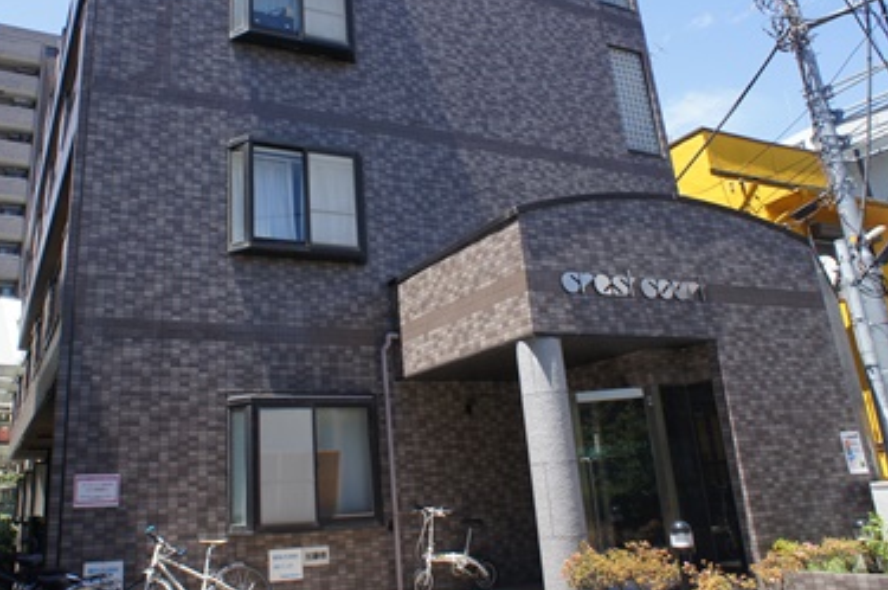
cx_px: 348
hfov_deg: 47.1
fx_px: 1010
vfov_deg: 32.3
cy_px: 205
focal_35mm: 41
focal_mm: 16
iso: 200
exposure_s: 1/250
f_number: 6.3
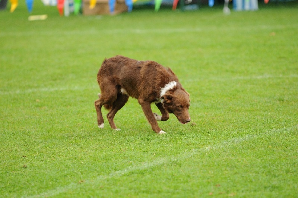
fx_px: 2170
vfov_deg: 5.2
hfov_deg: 7.9
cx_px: 149
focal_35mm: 262
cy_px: 99
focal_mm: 175
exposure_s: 1/1000
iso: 500
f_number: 2.8
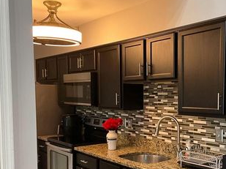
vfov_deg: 30.6
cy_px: 114
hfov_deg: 40.2
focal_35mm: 47
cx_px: 143
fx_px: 306
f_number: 1.8
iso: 200
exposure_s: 1/40
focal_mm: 3
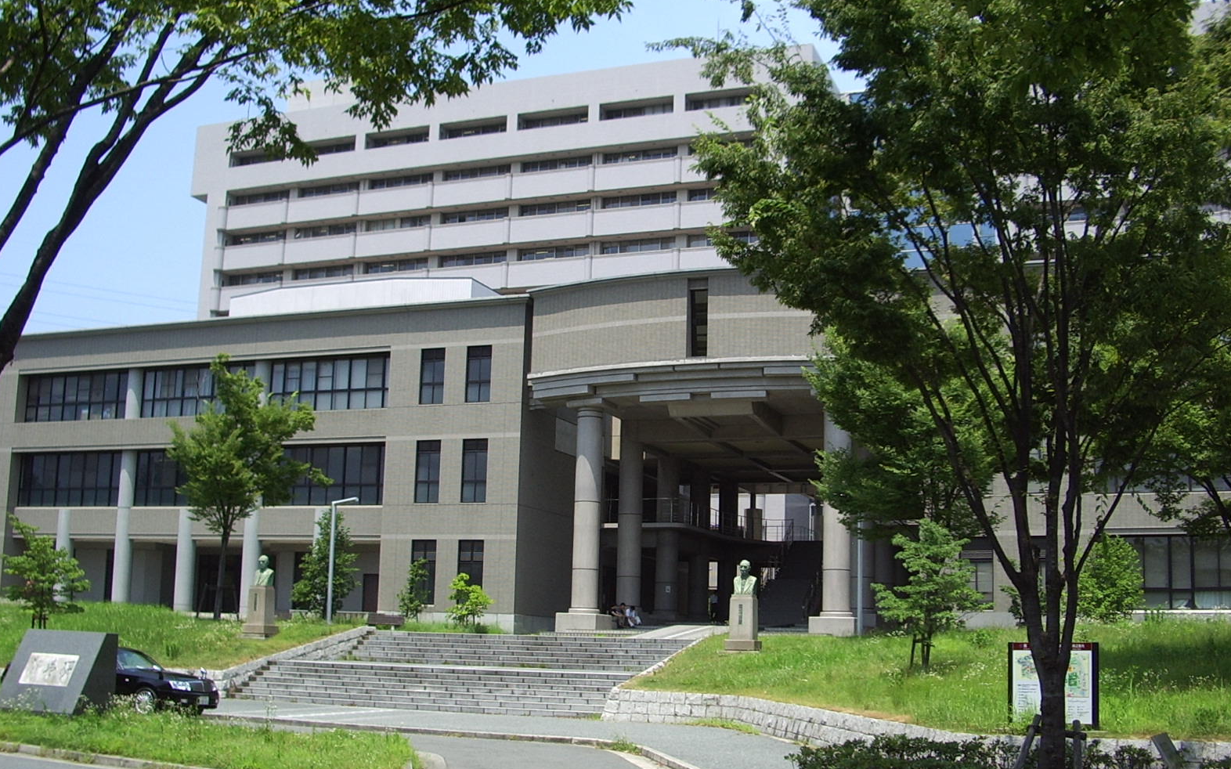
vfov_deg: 31.2
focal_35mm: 41
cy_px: 428
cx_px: 607
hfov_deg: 48.2
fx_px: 1375
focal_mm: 5.8
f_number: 4.3
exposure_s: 1/320
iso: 50
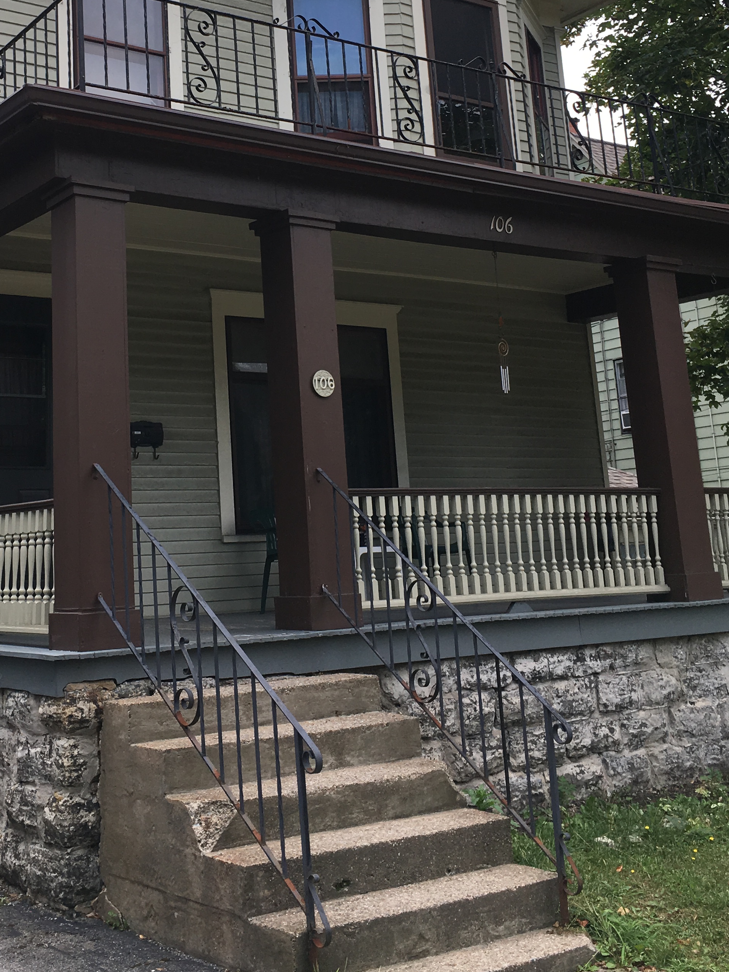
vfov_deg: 40.4
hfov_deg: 31.3
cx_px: 240
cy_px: 284
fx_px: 1292
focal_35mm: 46
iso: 25
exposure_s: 1/392
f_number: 2.2
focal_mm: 4.15
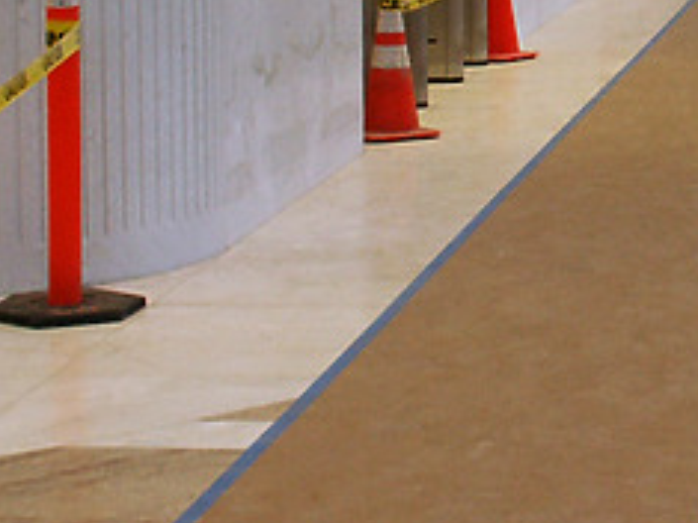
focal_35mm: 134
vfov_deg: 10.9
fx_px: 2701
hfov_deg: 14.4
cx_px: 763
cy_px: -46
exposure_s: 1/45
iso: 80
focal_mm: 7.2
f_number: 3
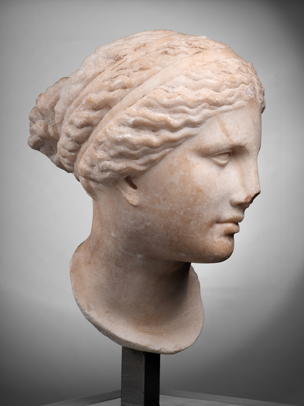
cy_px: 203
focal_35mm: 63
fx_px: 738
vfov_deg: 30.7
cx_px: 152
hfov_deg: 23.3
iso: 200
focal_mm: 80
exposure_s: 1/125
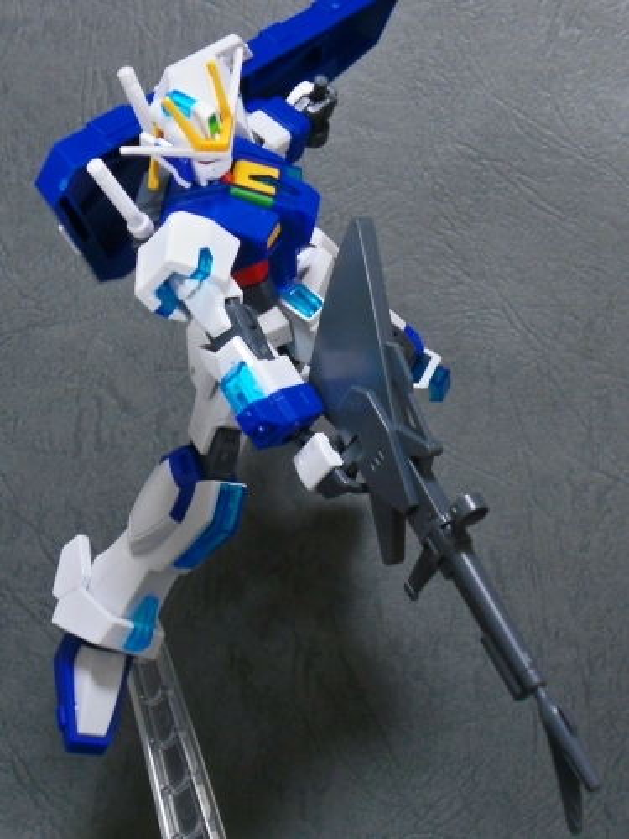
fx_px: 775
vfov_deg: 56.8
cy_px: 420
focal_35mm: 32
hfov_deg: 44.2
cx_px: 314
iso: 100
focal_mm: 5.8
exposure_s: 1/3.33
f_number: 3.5
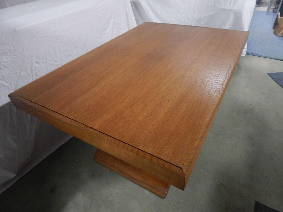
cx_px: 142
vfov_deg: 61.1
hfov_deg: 76.4
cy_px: 106
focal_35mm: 22
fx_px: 180
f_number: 3
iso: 400
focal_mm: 4
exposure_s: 1/15
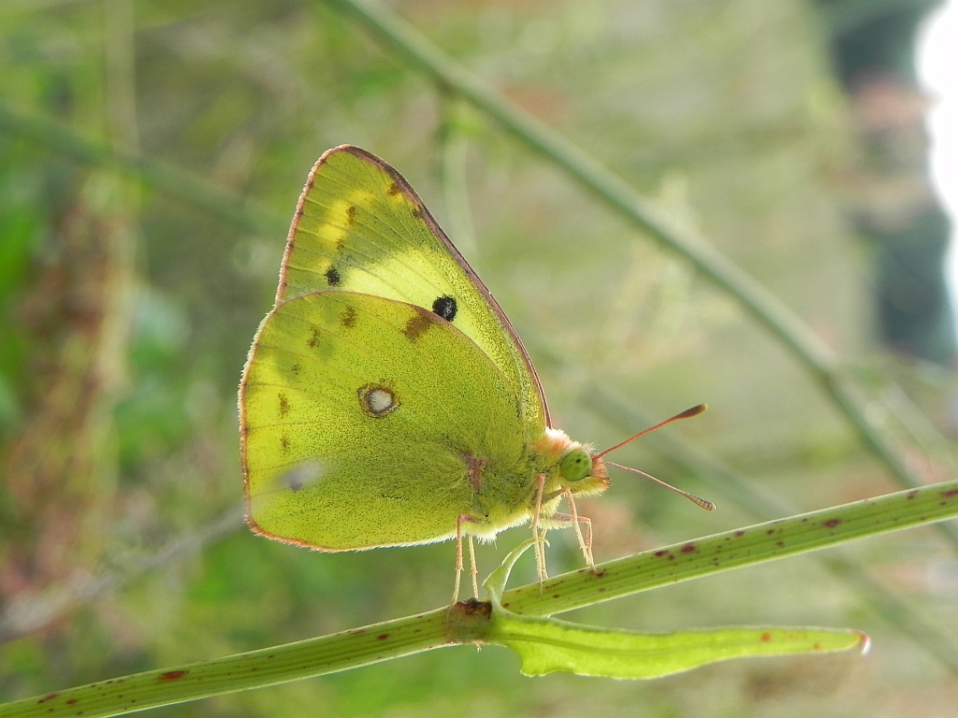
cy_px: 359
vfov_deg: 17.4
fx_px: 2352
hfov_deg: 23.0
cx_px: 479
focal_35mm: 85
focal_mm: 15.1
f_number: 5
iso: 160
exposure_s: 1/161
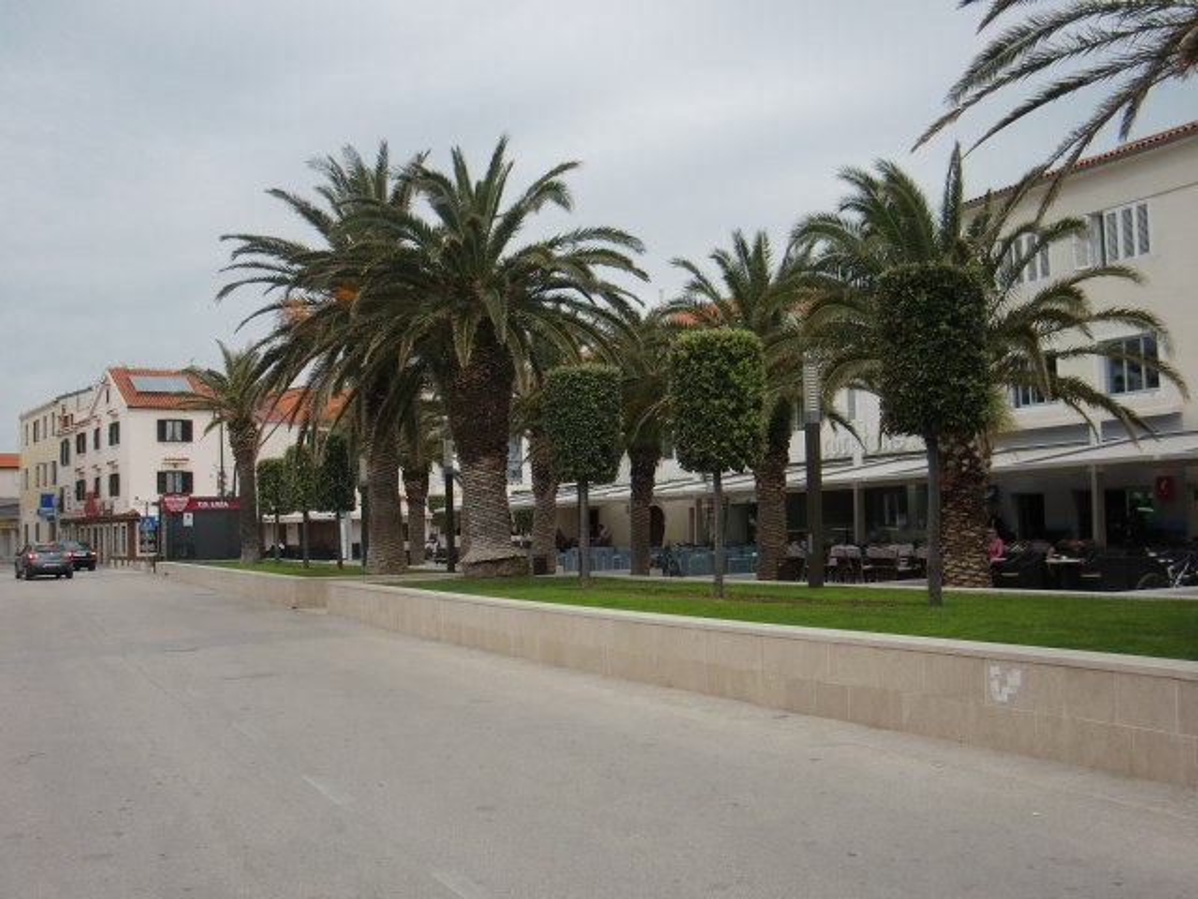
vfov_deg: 37.7
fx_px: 1315
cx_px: 599
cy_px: 450
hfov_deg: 49.0
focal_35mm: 38
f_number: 3.9
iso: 100
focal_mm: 6.66
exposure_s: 1/250
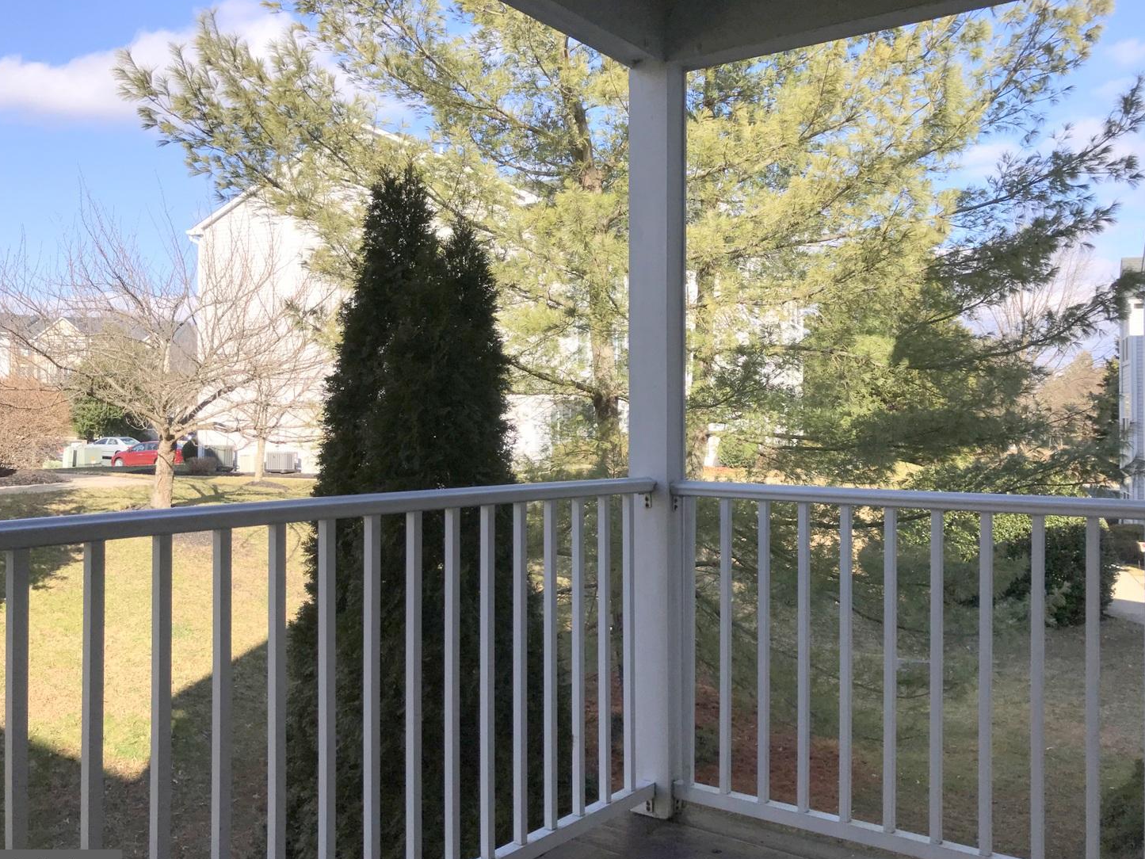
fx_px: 1025
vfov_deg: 45.4
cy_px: 425
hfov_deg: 58.3
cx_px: 601
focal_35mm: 31
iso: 20
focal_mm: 3.99
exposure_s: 1/2179
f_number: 1.8
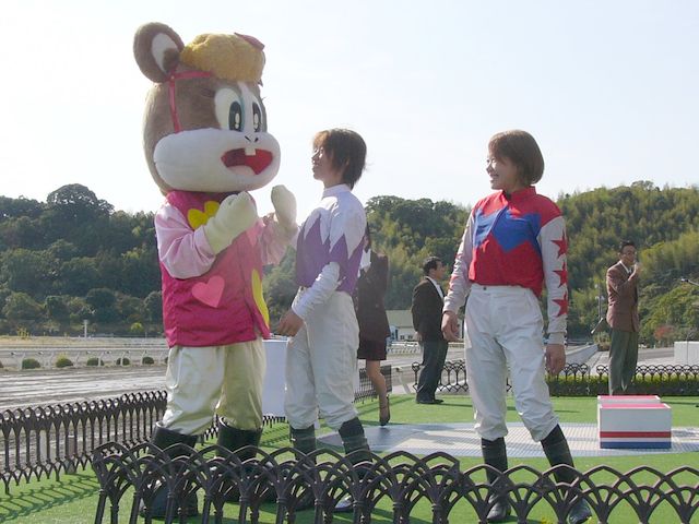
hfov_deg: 51.4
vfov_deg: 39.7
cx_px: 350
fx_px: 727
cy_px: 262
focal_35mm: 36
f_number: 5.6
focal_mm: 6
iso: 50
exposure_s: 1/400
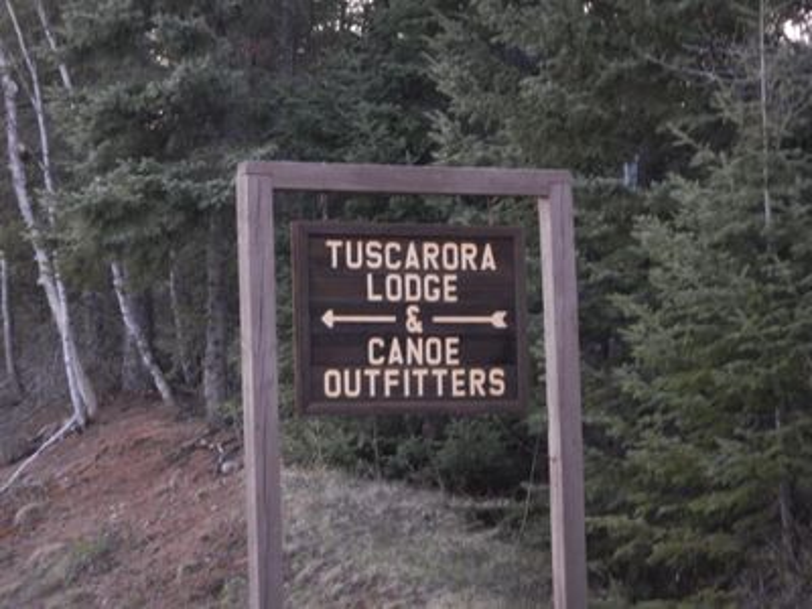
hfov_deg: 17.9
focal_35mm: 110
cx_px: 406
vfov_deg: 13.5
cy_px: 304
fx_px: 2580
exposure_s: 1/10
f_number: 4.8
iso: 800
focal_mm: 19.7
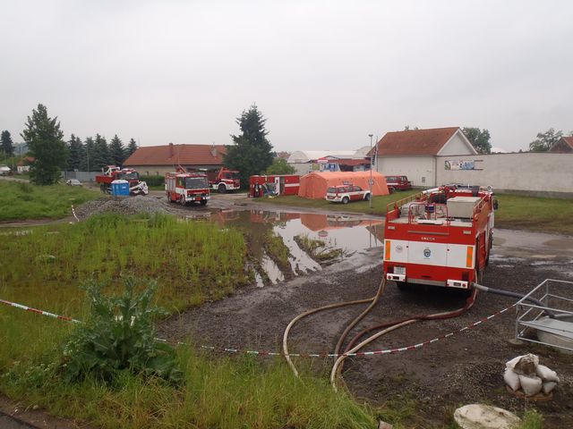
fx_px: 463
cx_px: 286
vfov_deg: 49.7
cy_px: 214
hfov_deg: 63.4
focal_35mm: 28
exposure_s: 1/160
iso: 80
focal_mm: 5
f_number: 3.9
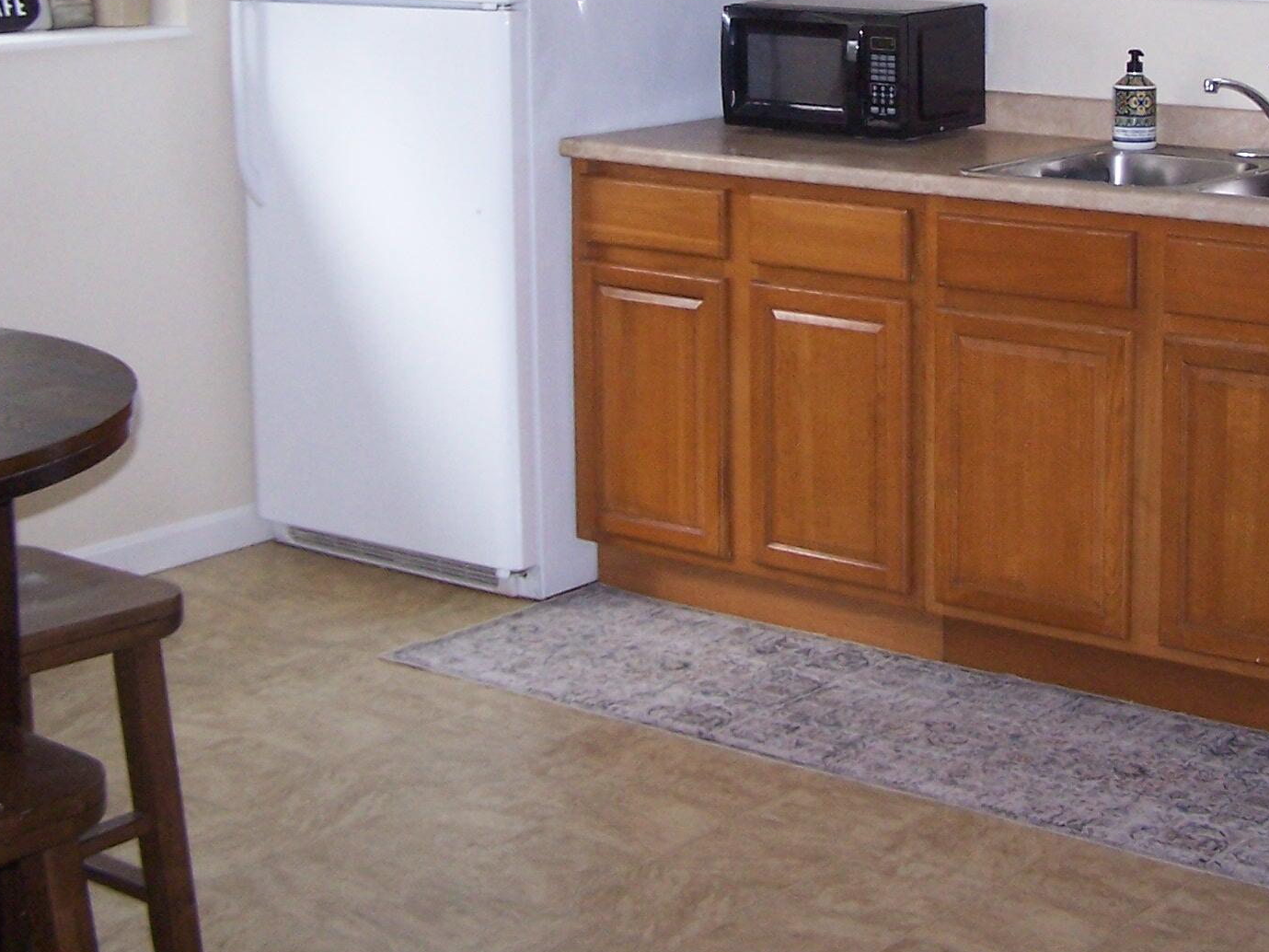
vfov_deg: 20.3
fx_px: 2603
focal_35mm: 71
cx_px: 912
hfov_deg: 27.1
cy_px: 80
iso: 140
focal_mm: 6.3
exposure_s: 1/60
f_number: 2.8
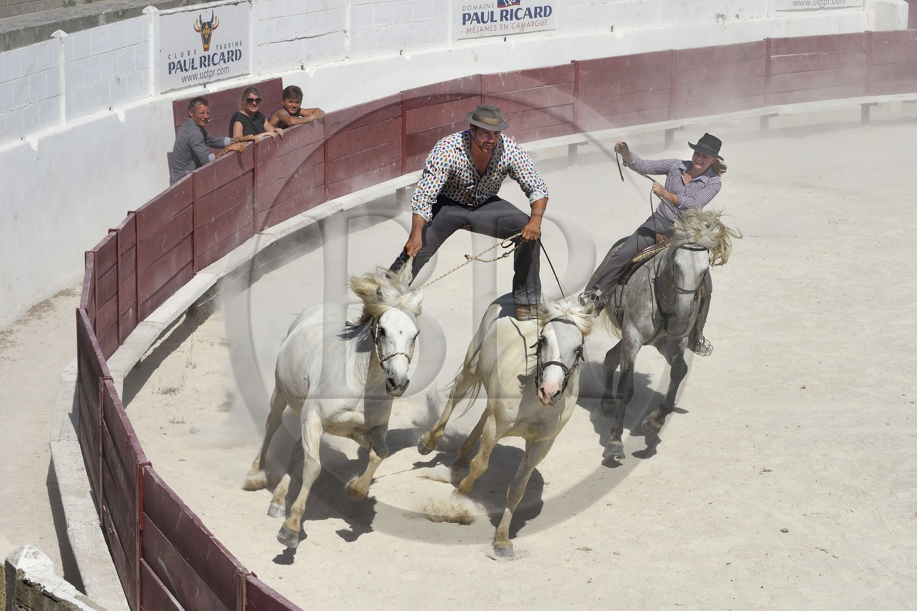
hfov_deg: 23.9
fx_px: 2165
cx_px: 458
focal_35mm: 85
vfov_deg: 16.1
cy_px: 306
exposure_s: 1/640
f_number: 11
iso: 200
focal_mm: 85
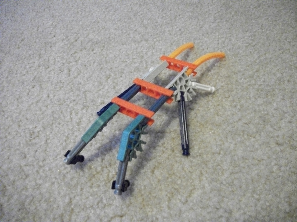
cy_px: 111
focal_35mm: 32
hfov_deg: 56.9
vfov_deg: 44.1
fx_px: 274
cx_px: 148
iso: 640
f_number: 2.9
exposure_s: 1/20
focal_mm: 5.7
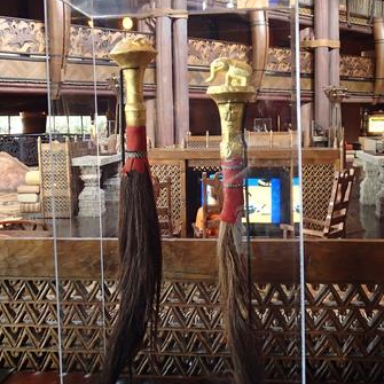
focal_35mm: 38
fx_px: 477
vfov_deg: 43.9
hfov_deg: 43.9
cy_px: 193
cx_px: 193
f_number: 2.4
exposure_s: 1/30
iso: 500
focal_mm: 5.9
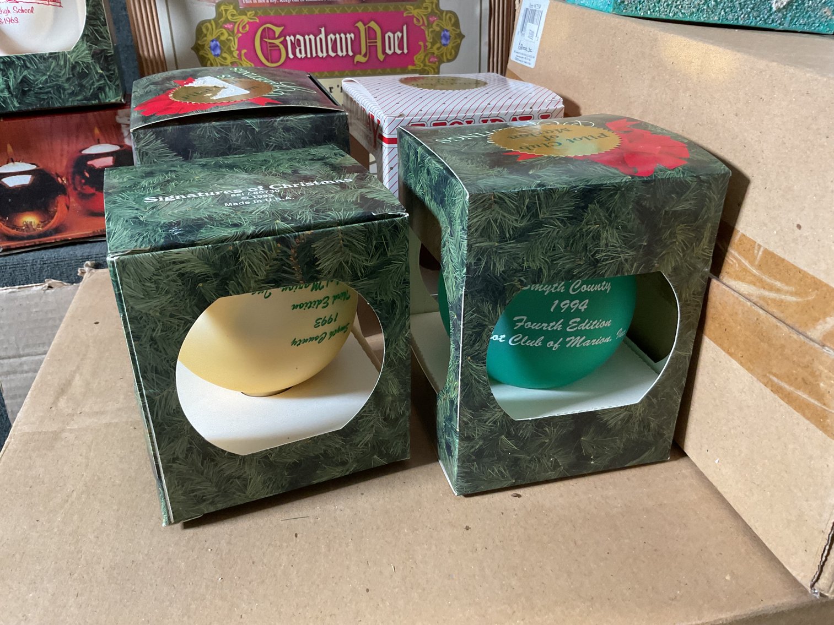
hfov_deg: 61.7
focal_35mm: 29
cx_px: 417
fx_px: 699
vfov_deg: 48.2
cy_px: 312
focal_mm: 3
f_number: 1.8
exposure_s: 1/60
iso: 125
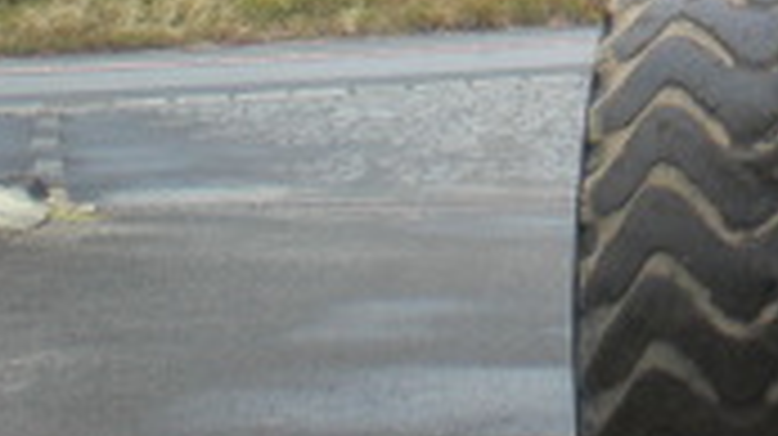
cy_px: -539
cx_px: 1192
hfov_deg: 13.2
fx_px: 3154
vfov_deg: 7.5
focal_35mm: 153
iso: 64
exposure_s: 1/100
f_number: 3.1
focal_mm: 6.3
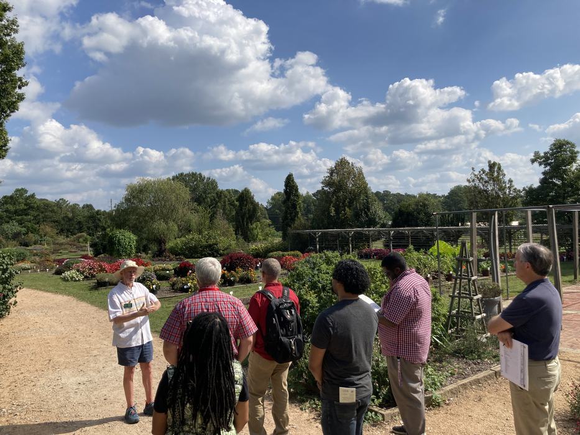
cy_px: 218
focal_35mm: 28
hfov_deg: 63.4
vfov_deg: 49.8
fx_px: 469
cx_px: 290
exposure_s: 1/2825
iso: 20
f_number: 1.8
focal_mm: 3.99
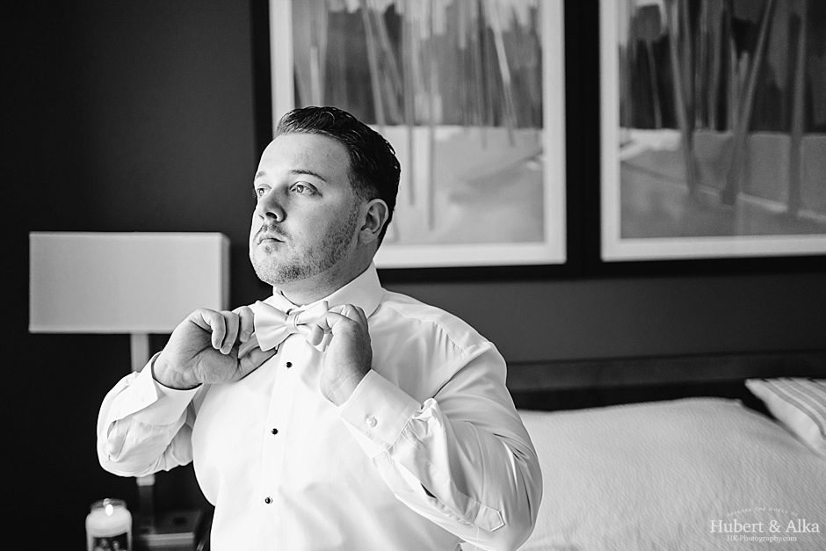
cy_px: 276
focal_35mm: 35
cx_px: 413
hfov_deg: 54.4
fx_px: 803
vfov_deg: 37.9
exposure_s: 1/400
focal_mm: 35
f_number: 1.8
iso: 250
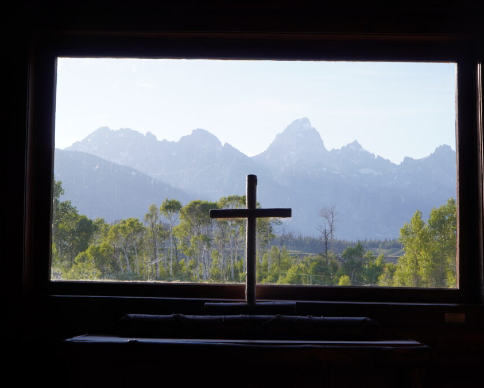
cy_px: 196
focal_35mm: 50
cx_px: 278
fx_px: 710
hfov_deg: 37.5
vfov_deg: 30.5
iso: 100
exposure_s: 1/160
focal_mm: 29
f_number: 6.3
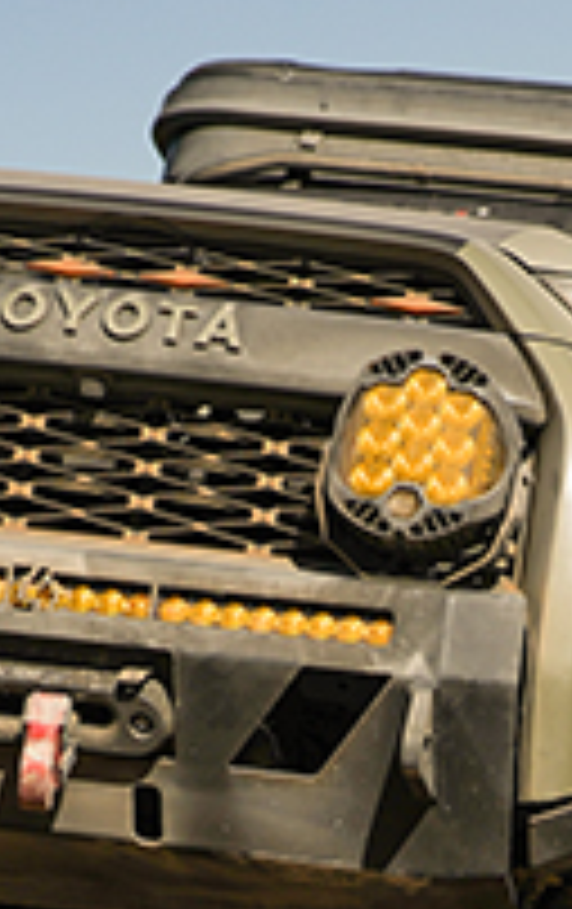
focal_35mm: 321
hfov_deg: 4.1
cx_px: 522
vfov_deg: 6.5
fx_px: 7972
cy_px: 900
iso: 64
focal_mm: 85
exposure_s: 1/6400
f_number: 3.2
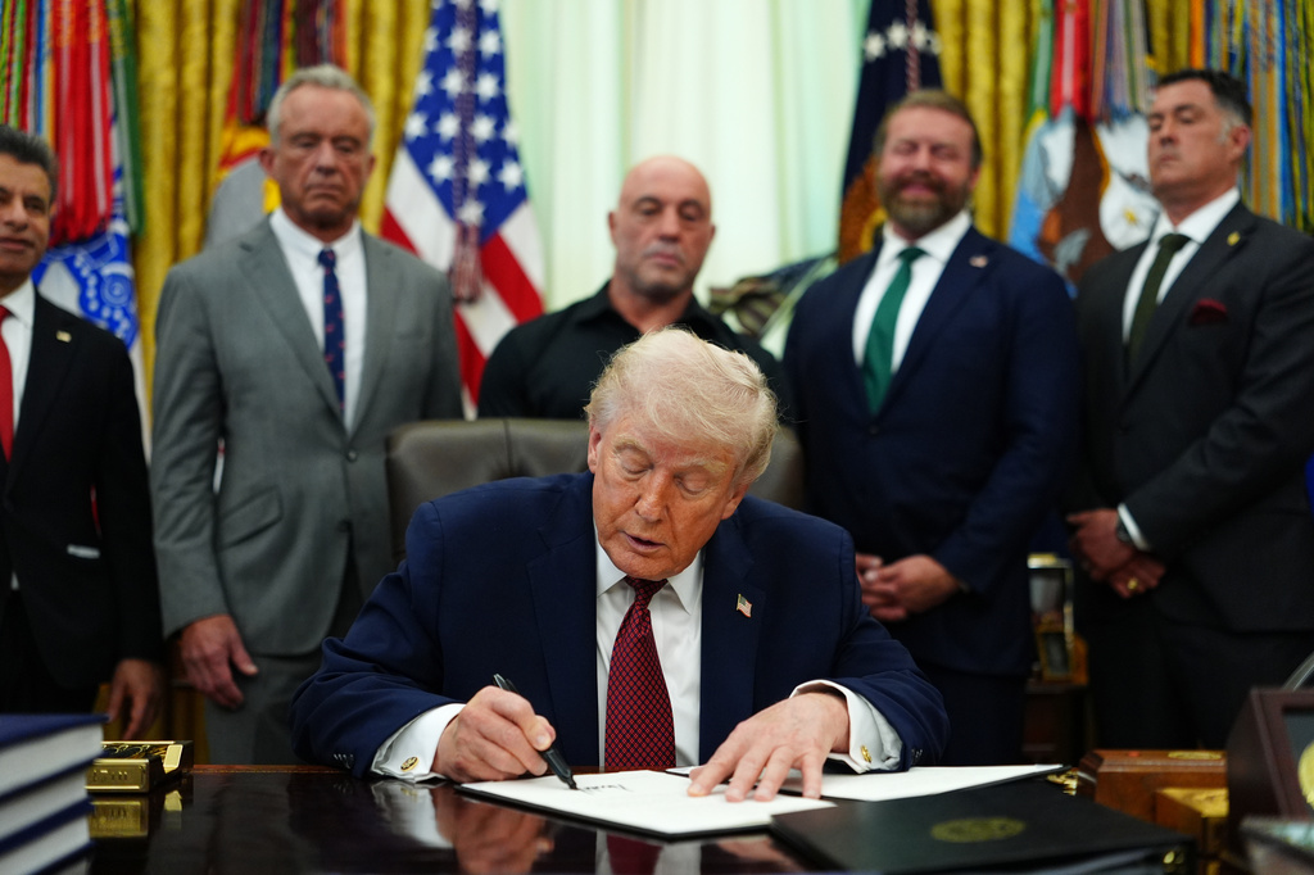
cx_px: 657
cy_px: 438
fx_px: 1824
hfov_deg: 39.6
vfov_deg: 27.0
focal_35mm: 50
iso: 2500
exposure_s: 1/500
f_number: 2
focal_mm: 50
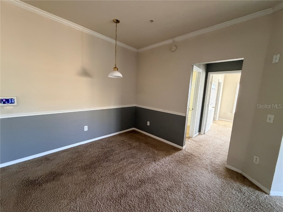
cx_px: 142
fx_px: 114
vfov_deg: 85.7
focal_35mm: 14
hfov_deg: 102.1
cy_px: 106
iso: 400
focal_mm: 2.22
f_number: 2.2
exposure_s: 1/60
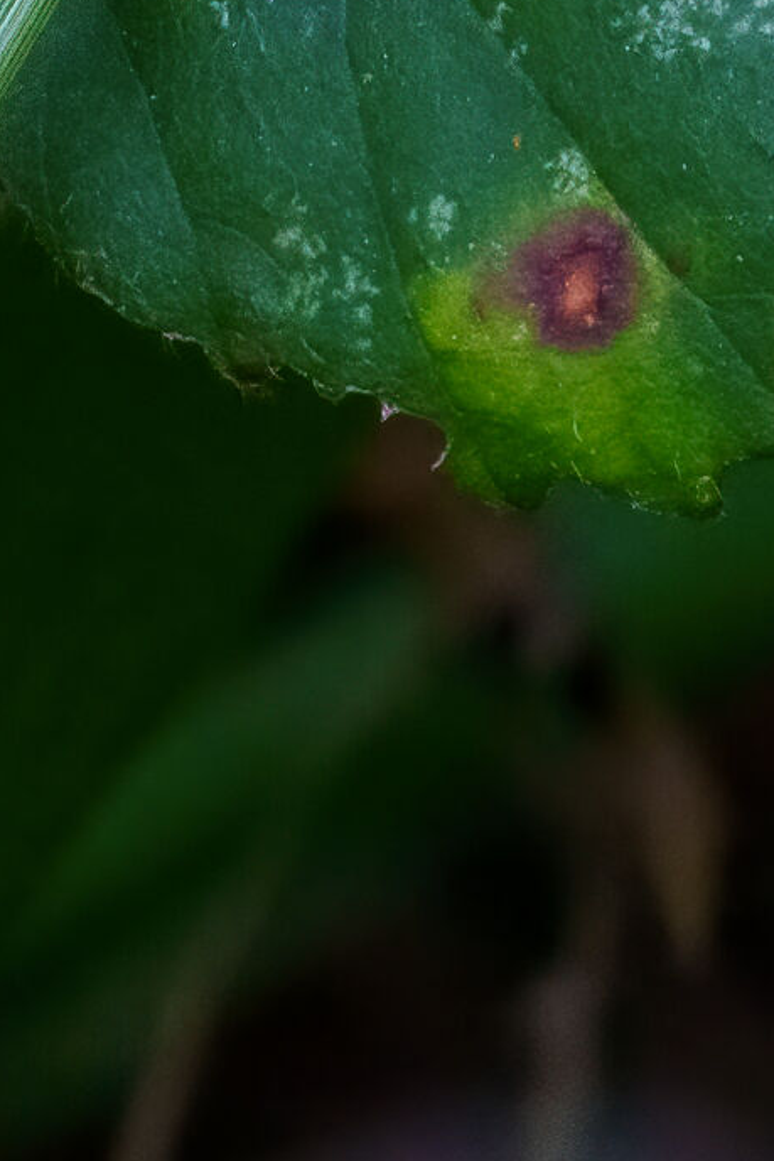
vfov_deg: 6.4
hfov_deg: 4.4
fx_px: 10121
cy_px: -754
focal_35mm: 314
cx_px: -167
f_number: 11
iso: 8000
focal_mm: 90
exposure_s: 1/500
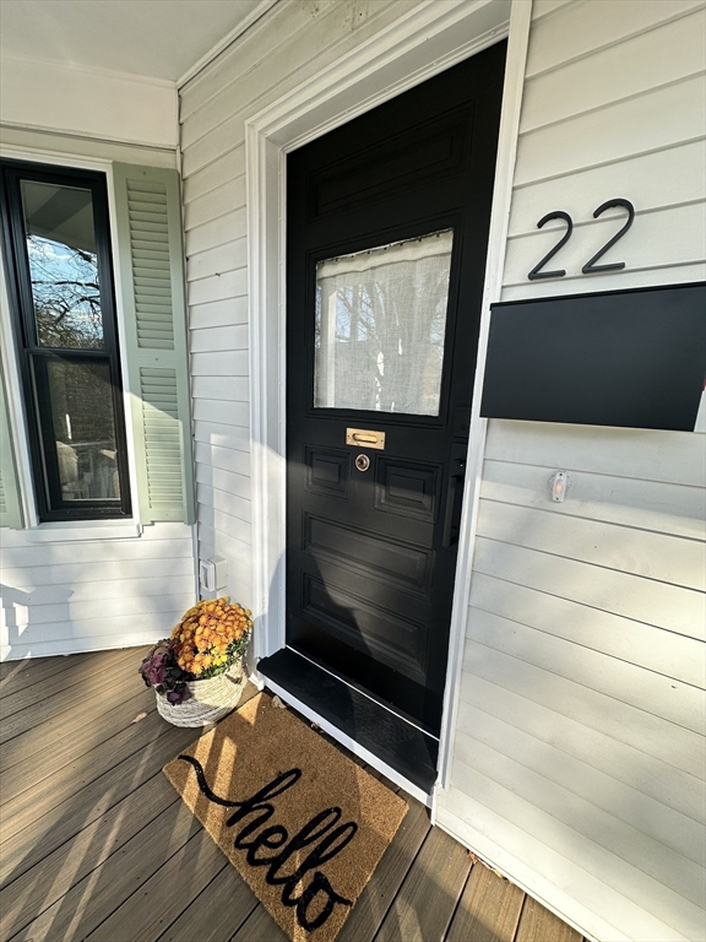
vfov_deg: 102.1
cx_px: 353
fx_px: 381
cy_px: 471
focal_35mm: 14
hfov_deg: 85.7
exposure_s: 1/425
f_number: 2.2
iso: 40
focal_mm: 2.22
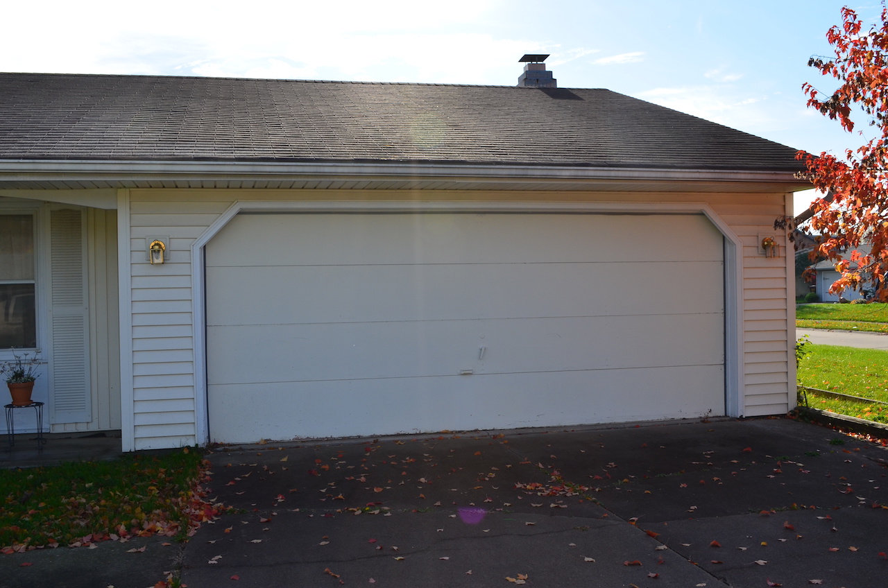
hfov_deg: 53.2
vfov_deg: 36.7
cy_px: 294
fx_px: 886
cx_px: 444
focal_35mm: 36
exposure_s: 1/250
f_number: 10
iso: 200
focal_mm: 24
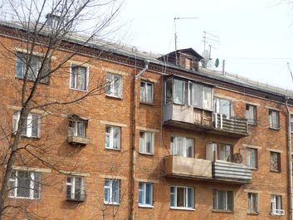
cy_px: 159
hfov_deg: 28.5
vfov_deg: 21.5
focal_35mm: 68
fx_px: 576
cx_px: 166
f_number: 4
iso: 100
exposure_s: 1/500
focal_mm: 5.2
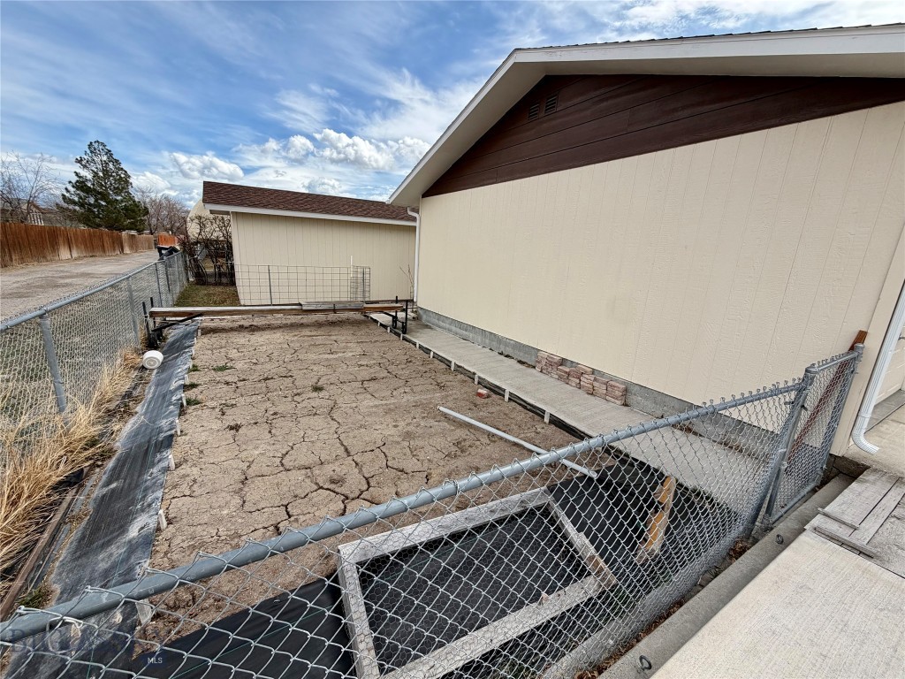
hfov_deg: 102.1
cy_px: 340
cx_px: 452
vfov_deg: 85.7
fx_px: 366
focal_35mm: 14
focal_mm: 2.22
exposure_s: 1/770
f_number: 2.2
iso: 25
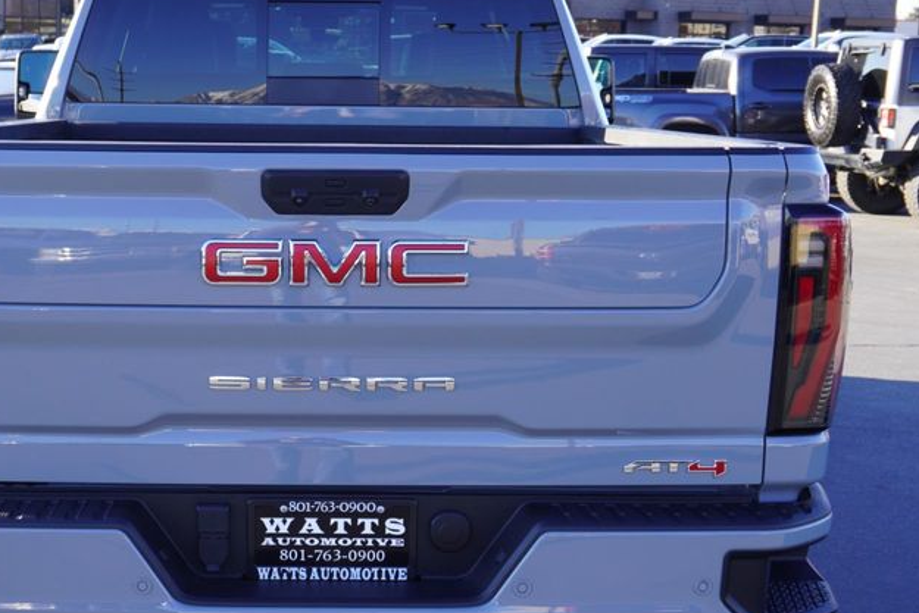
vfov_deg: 23.0
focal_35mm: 59
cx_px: 313
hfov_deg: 33.7
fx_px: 1506
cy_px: 362
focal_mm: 24
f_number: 5.6
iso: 100
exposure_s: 1/80
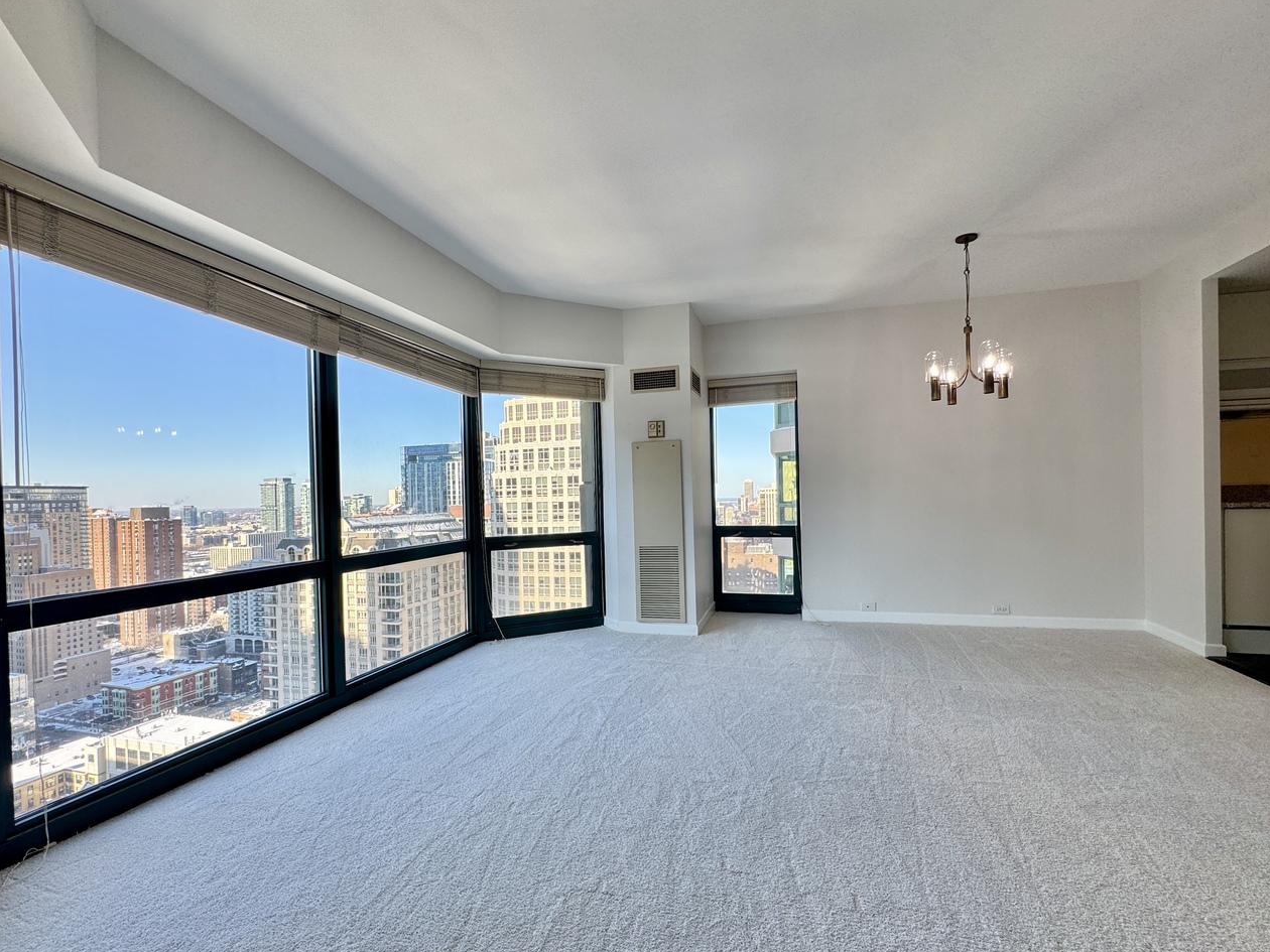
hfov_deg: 94.5
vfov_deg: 78.0
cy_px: 502
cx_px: 628
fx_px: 587
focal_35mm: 16
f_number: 2.2
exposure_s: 1/184
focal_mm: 2.22
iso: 40
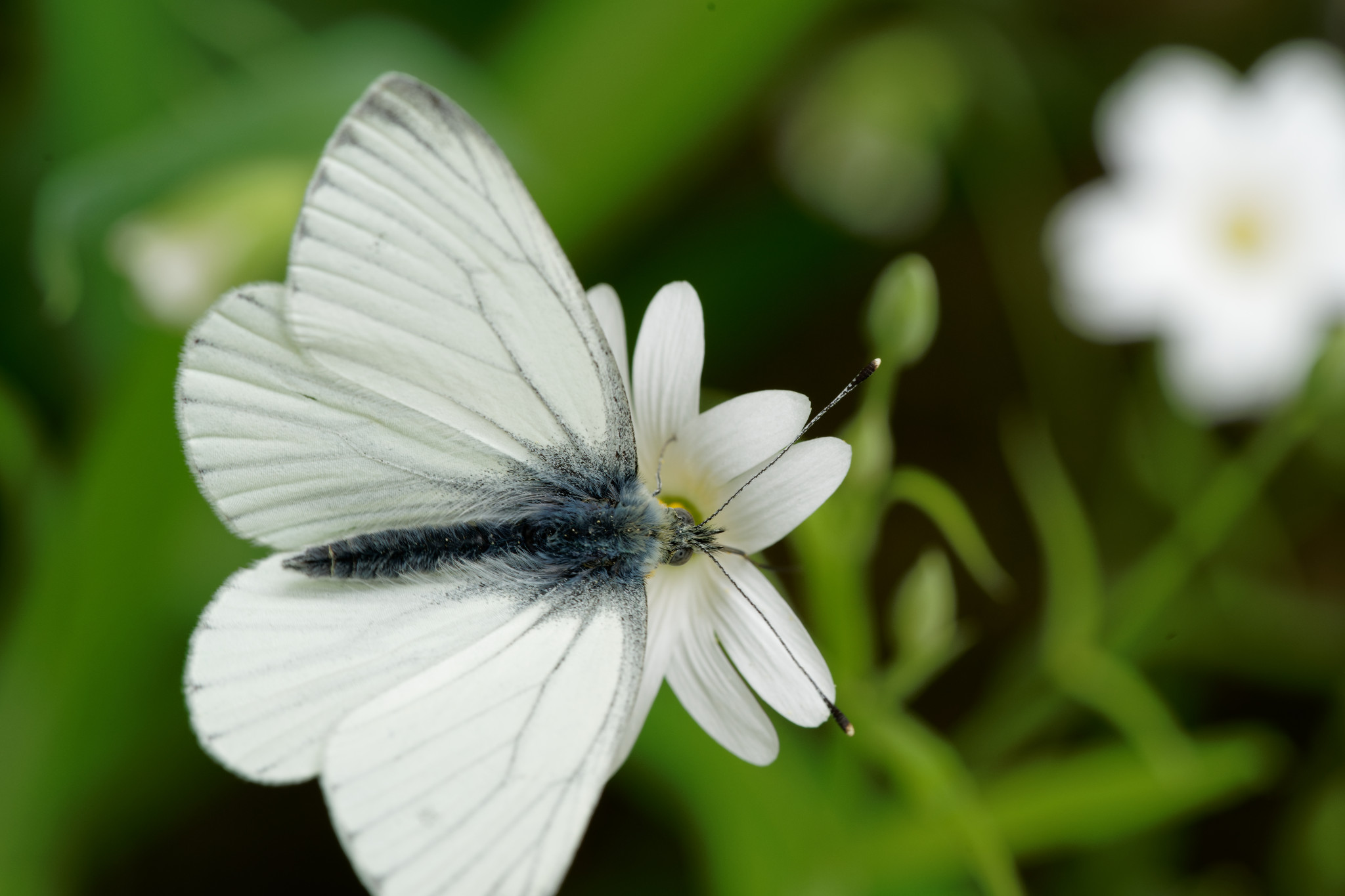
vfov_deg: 15.2
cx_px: 672
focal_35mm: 90
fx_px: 3362
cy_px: 448
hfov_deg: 22.6
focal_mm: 90
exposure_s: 1/200
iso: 800
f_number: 9
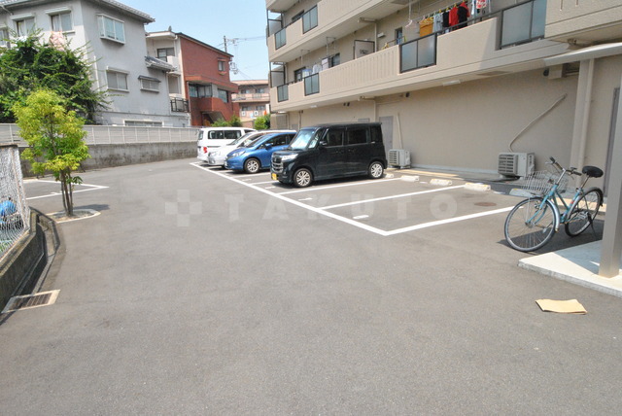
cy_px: 208
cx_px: 311
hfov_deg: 81.2
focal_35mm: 21
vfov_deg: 59.6
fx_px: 363
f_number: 16
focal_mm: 14
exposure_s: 1/640
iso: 1600
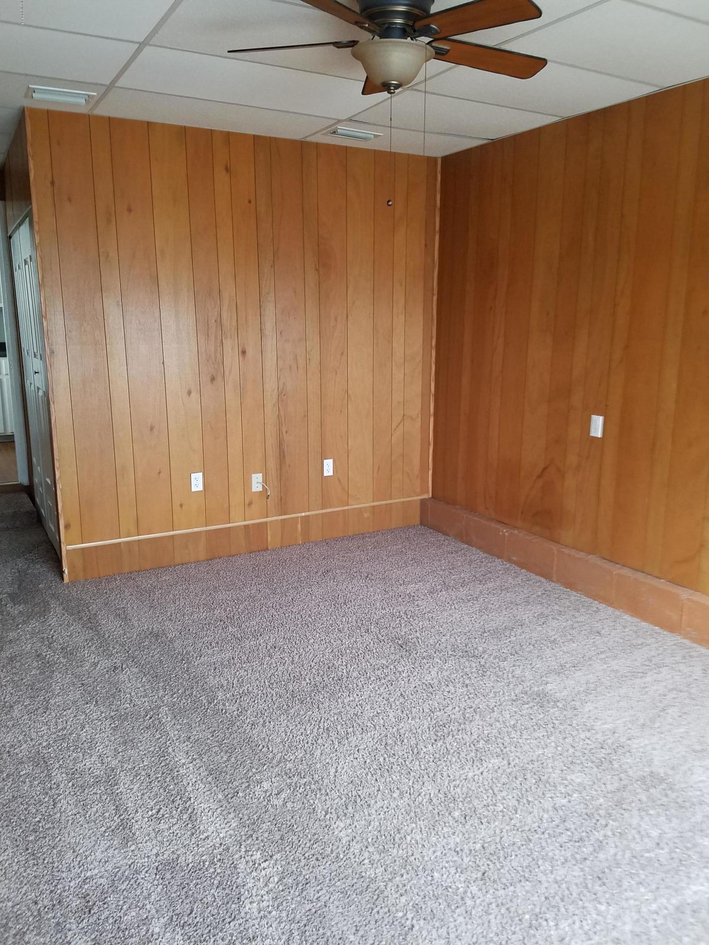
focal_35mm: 26
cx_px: 354
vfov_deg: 67.3
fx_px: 710
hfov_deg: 53.1
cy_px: 472
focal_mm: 4.2
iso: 160
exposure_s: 1/40
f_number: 1.7
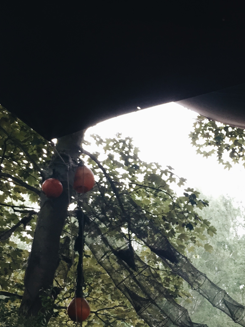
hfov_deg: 23.7
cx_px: 188
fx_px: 576
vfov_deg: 31.4
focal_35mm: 61
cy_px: 217
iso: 32
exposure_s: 1/30
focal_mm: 4.15
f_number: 2.2
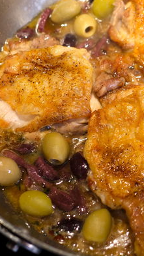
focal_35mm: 90
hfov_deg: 13.1
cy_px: 113
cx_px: 168
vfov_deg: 23.7
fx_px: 611
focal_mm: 30
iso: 160
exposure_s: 1/42
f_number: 2.8
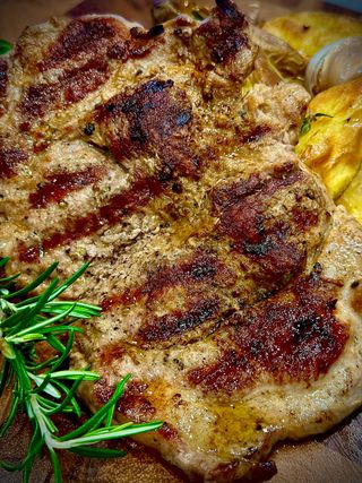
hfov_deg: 30.3
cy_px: 242
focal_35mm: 48
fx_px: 670
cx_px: 181
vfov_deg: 39.7
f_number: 1.78
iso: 250
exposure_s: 1/33
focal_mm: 6.86
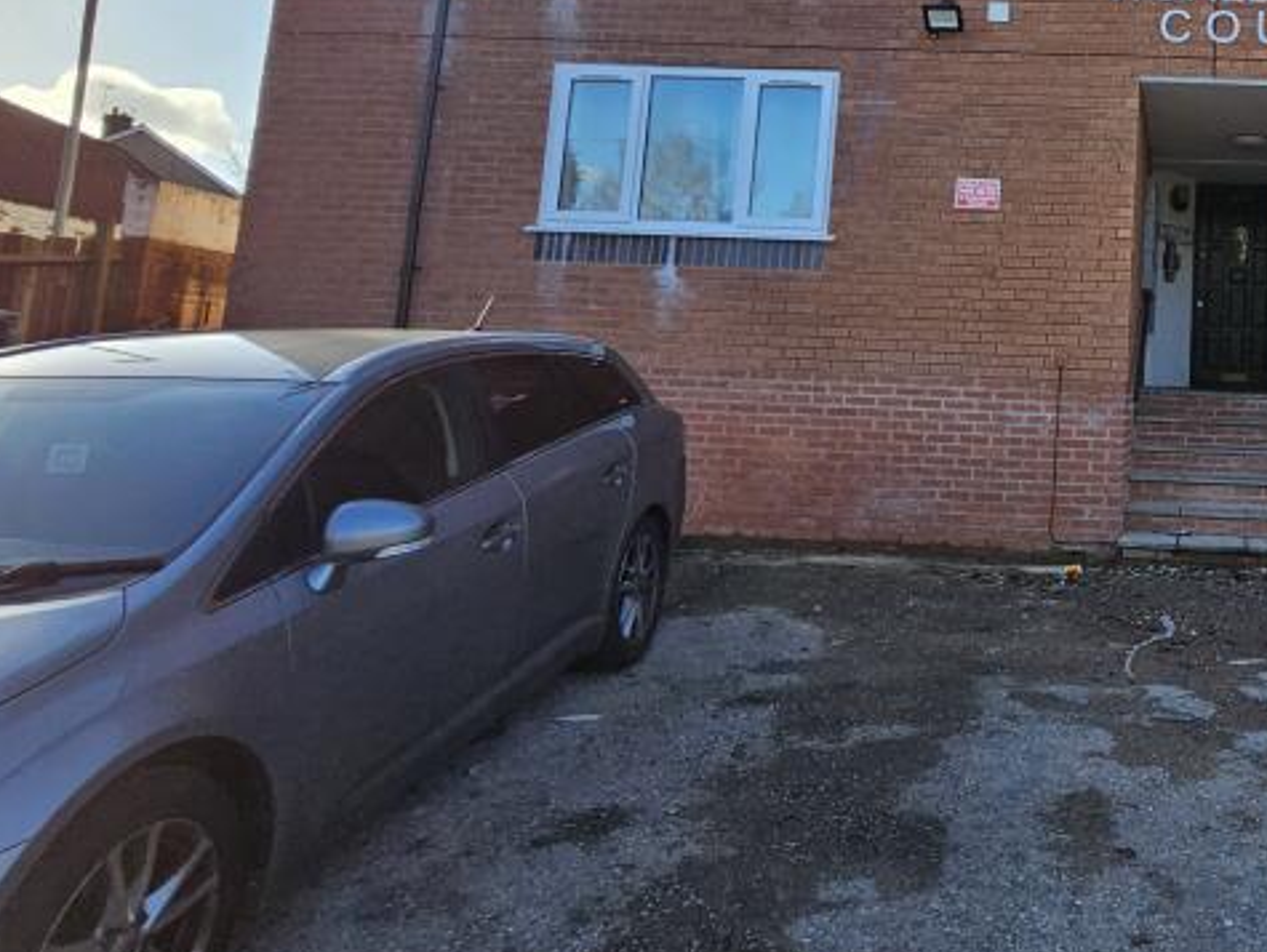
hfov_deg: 52.7
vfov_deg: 47.7
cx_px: 1216
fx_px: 1026
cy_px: 224
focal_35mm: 28
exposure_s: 1/748
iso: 50
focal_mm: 2.2
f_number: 2.2
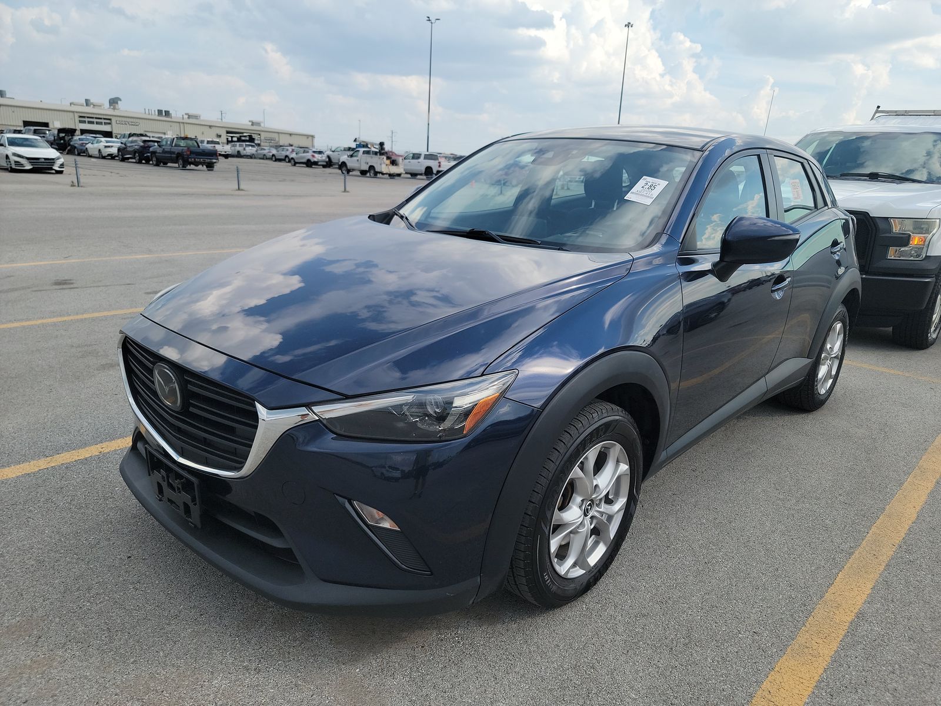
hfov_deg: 71.6
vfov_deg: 56.8
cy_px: 353
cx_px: 470
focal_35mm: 24
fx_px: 652
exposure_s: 1/600
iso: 50
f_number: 1.8
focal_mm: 6.7
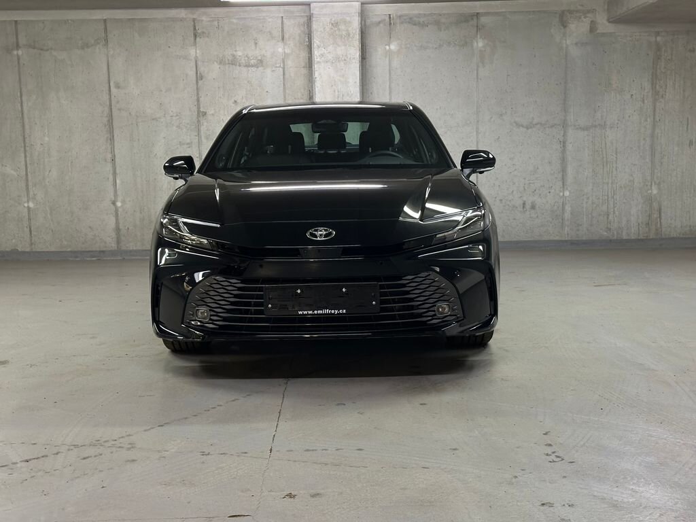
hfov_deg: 39.7
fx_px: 965
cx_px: 348
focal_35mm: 48
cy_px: 261
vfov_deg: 30.3
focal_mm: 6.86
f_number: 1.78
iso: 320
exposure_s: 1/33
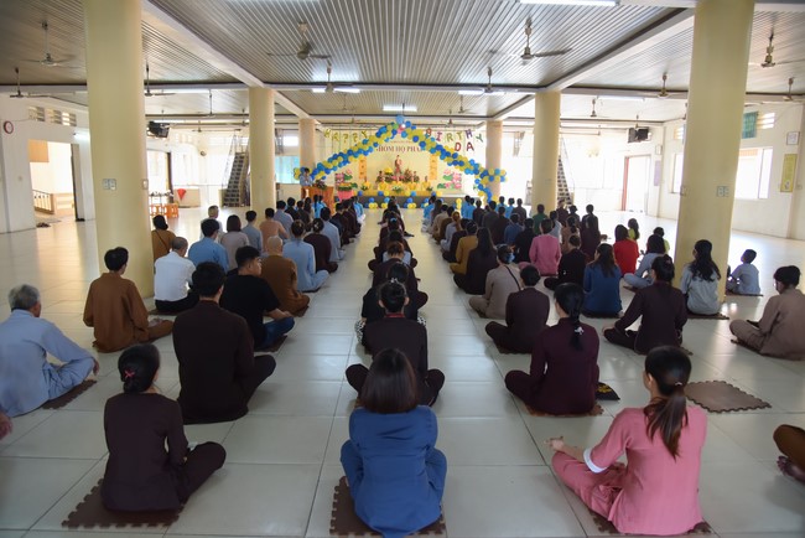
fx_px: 537
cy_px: 269
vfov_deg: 53.2
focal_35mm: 24
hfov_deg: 73.7
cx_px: 402
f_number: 5
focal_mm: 24
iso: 800
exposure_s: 1/100
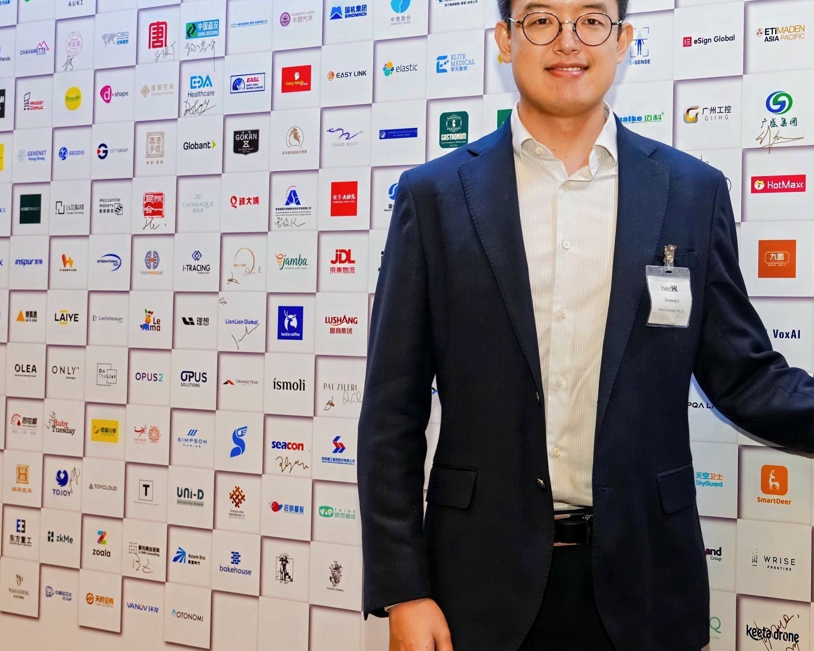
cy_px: 284
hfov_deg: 31.0
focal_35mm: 60
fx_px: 1446
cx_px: 598
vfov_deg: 25.4
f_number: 4
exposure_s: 1/200
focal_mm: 30
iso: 1000
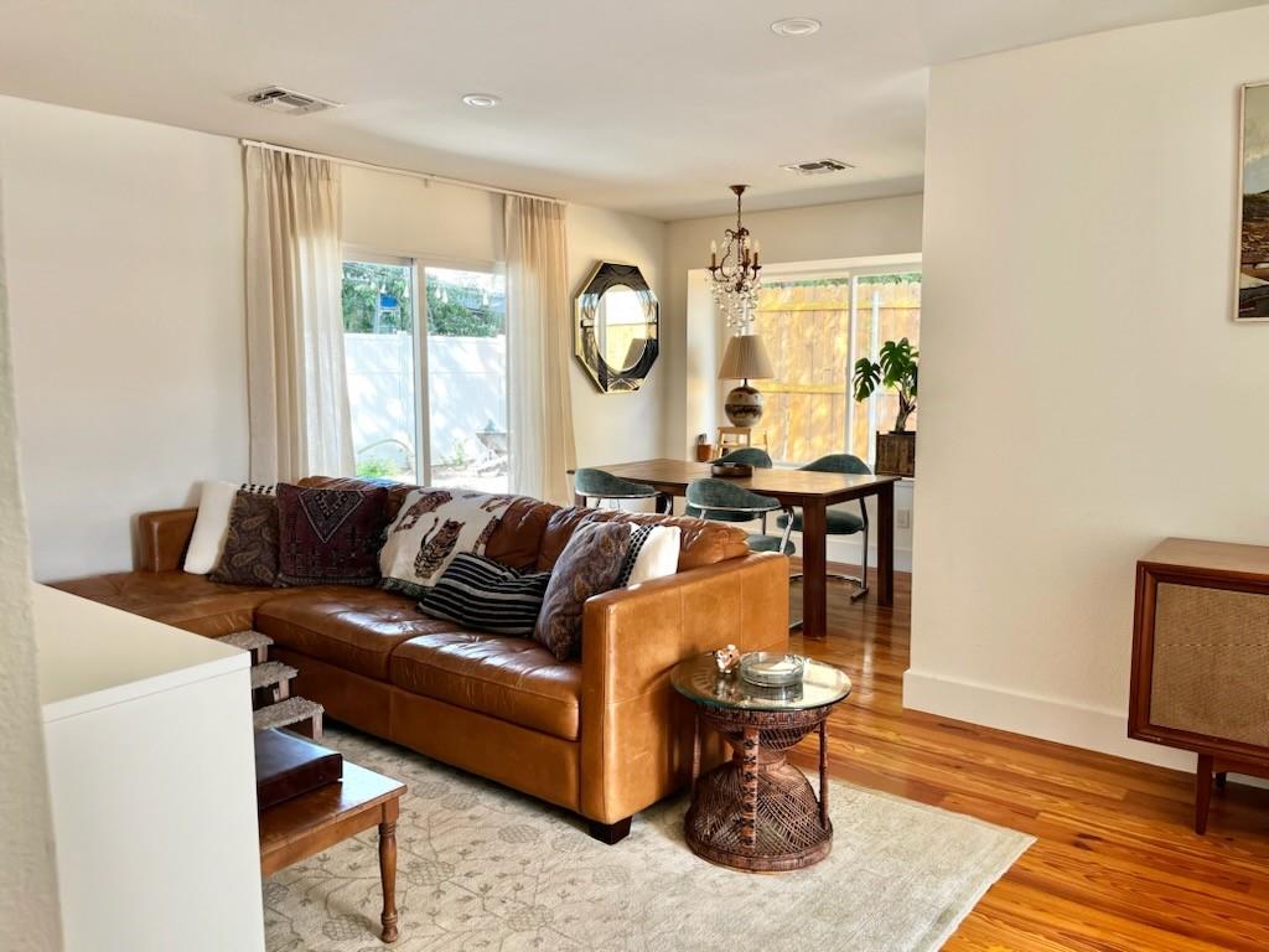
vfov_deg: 53.1
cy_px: 476
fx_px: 953
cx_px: 634
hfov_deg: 67.3
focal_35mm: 26
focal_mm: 5.1
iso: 50
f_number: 1.6
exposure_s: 1/121
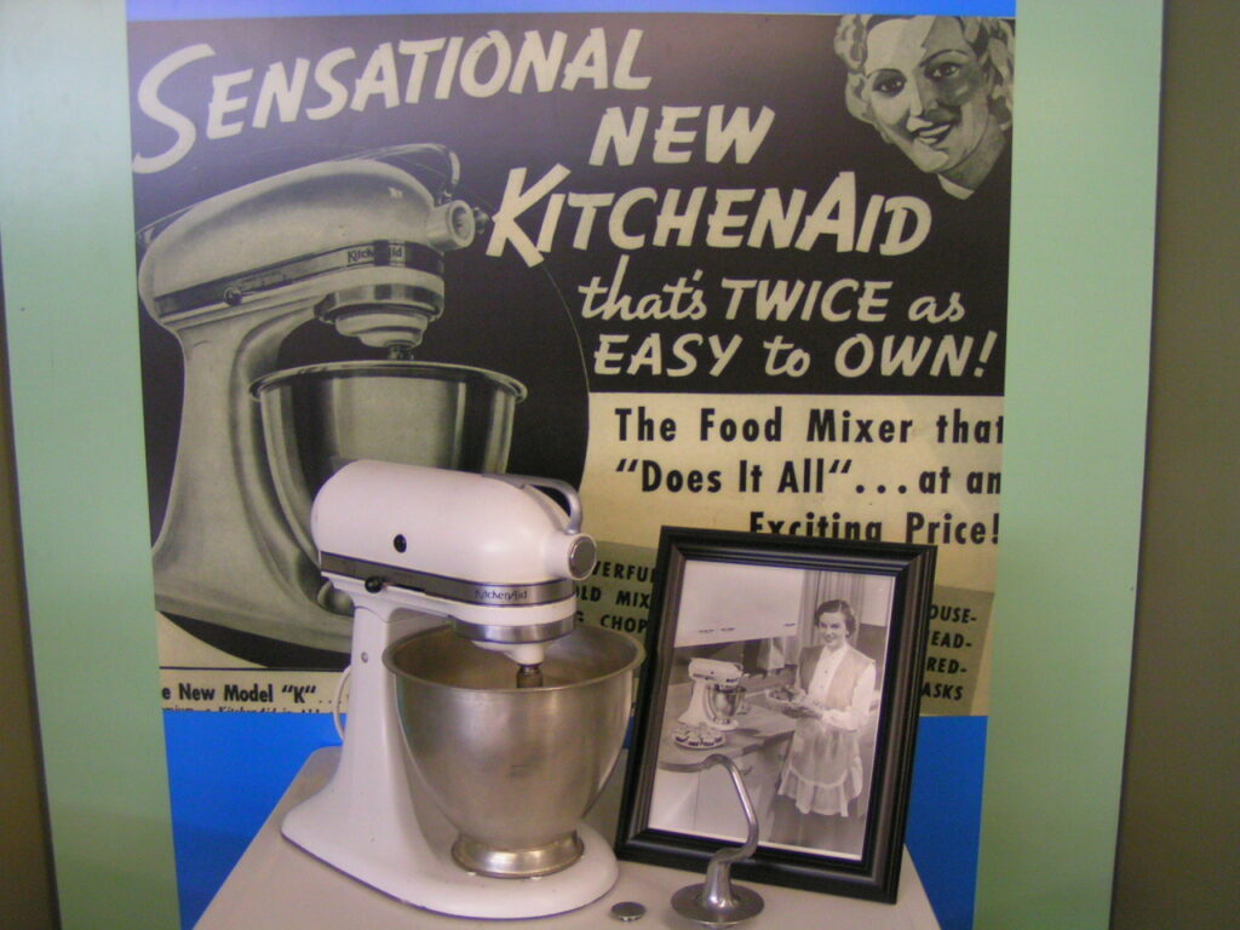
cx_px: 620
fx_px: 1361
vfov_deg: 37.7
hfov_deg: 49.0
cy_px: 465
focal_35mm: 38
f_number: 2.8
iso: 200
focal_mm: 5.8
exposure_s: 1/30
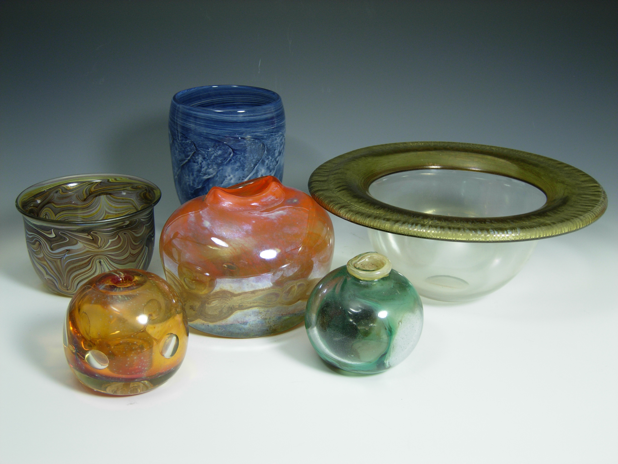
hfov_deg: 39.7
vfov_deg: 30.3
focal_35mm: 48
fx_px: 857
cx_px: 309
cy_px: 232
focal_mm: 10.1
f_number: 3.1
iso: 50
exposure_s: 1/23.2
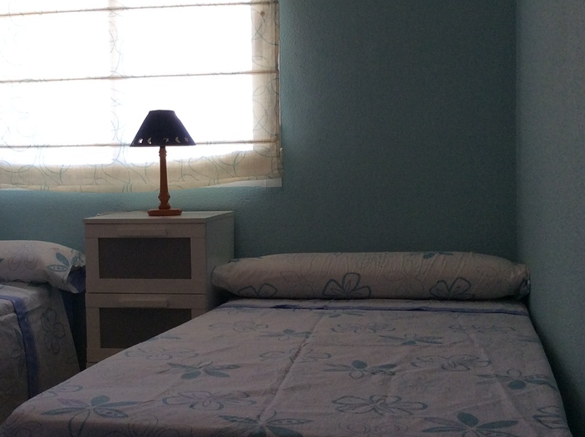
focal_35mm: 60
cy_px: 194
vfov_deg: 24.3
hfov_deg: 32.1
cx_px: 217
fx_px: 1013
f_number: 2.4
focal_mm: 3.3
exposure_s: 1/60
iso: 50
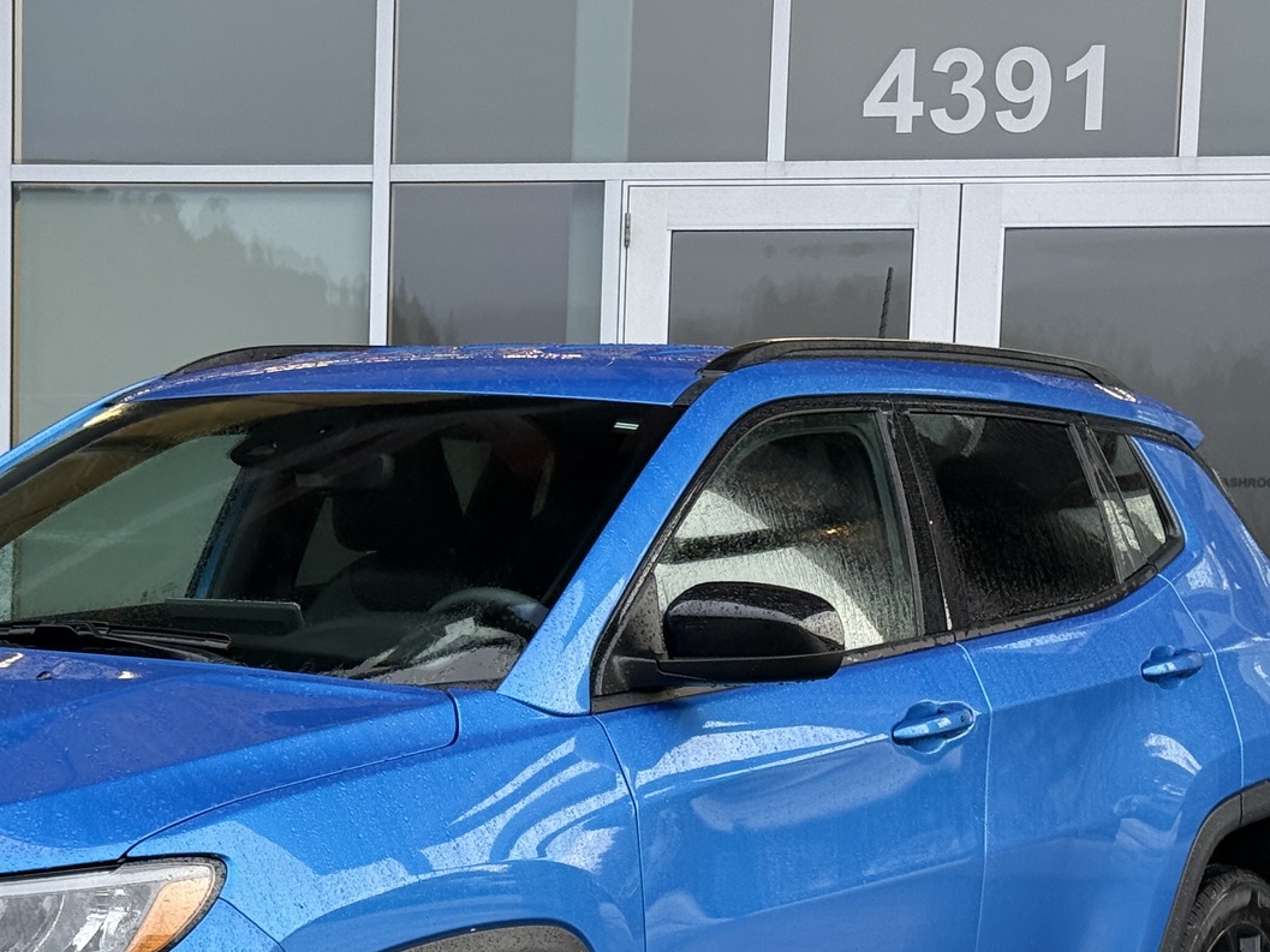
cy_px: 886
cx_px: 263
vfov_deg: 15.7
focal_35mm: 93
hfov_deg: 20.8
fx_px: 3412
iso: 100
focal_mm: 6.76
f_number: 1.78
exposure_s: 1/198
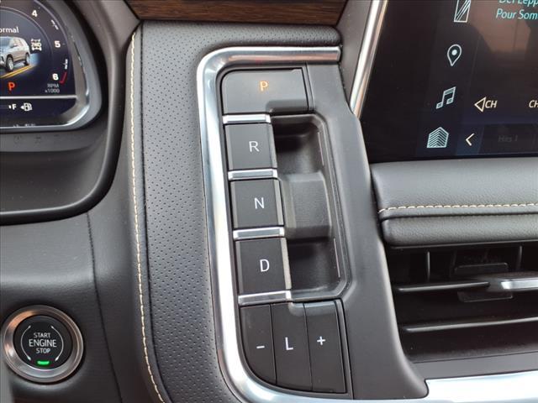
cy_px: 202
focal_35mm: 27
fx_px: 420
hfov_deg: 65.3
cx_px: 269
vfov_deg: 51.4
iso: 40
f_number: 1.9
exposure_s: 1/60.2
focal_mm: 3.58
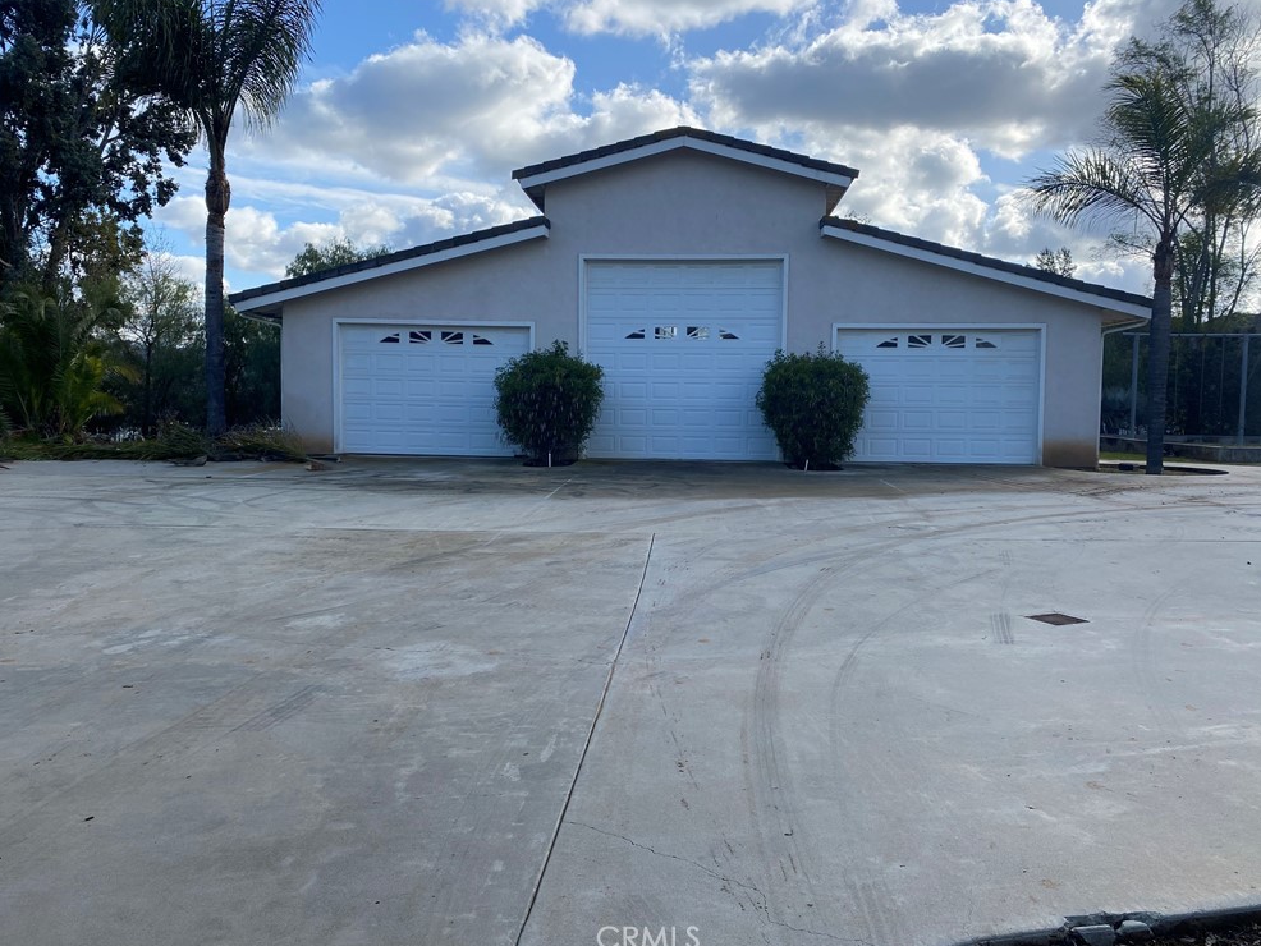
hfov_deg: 65.3
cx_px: 633
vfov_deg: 51.4
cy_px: 465
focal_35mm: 27
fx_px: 984
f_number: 1.8
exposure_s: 1/1779
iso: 32
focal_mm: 4.25
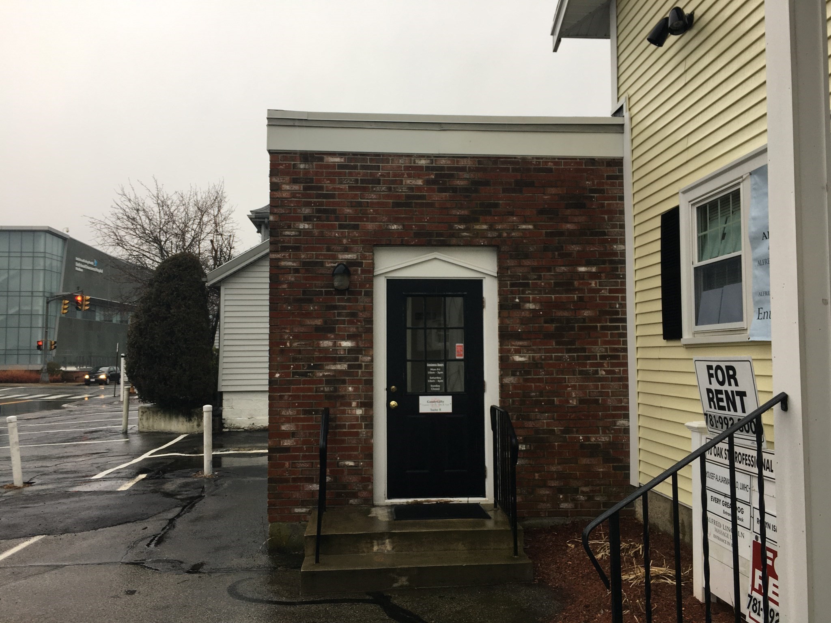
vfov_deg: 48.2
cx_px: 416
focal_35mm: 29
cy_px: 312
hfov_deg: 61.7
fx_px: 696
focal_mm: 4.15
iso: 25
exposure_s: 1/120
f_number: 2.2
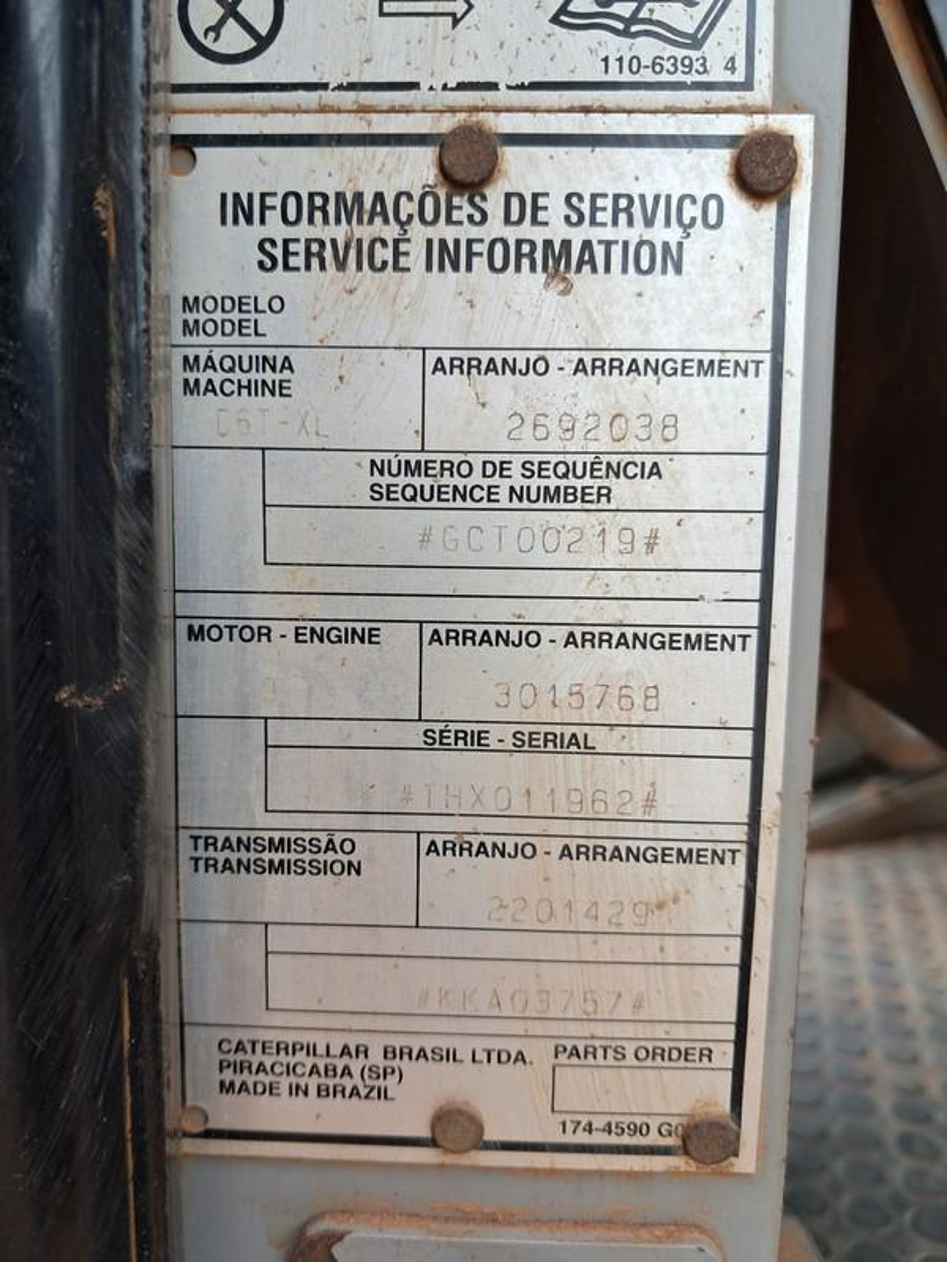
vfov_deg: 65.3
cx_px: 474
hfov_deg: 51.4
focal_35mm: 27
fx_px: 985
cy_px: 631
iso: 50
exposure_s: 1/60
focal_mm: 4
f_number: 1.8
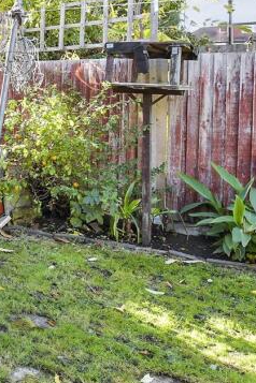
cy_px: 104
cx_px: -116
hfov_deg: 24.8
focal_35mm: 43
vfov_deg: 44.2
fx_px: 459
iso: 160
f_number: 8
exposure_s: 1/25
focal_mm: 10
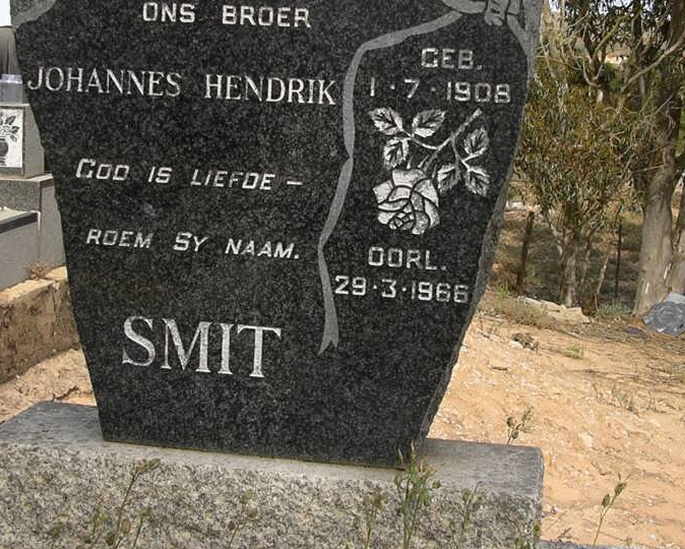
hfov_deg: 28.7
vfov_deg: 23.1
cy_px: 214
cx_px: 306
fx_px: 1339
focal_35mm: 66
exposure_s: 1/320
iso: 50
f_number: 4.1
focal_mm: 5.8
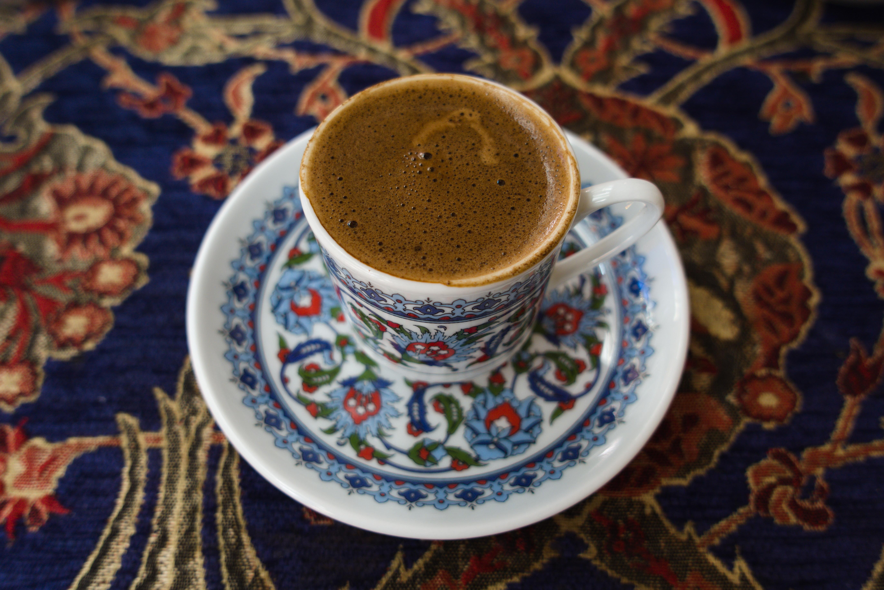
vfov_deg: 37.9
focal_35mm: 35
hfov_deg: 54.4
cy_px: 295
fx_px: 860
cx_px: 442
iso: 200
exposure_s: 1/40
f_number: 2.8
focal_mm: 12.81
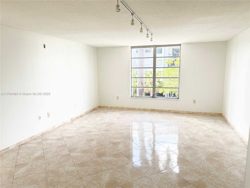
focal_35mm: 24
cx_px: 125
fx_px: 173
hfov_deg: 71.6
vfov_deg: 56.8
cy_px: 94
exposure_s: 1/305
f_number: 1.78
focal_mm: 6.76
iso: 80
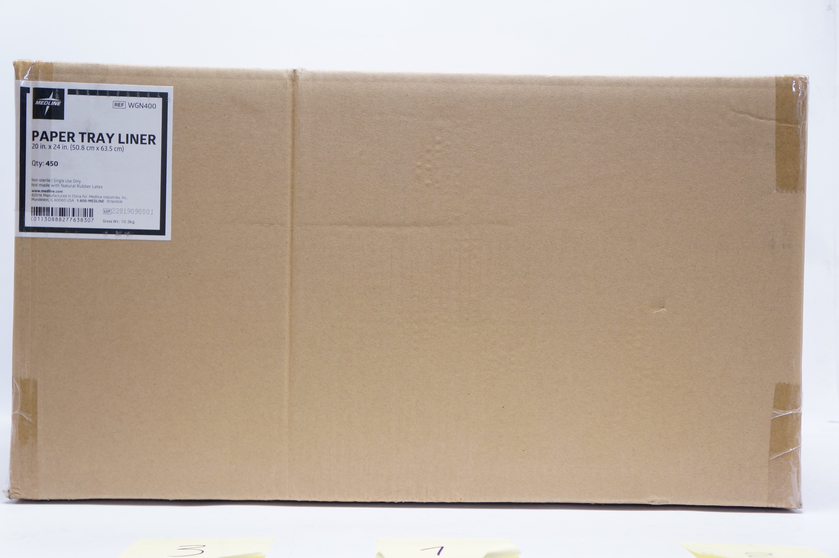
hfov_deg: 45.0
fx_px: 1013
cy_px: 279
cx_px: 420
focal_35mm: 44
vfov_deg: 30.8
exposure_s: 1/60
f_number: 4.5
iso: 800
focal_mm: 29
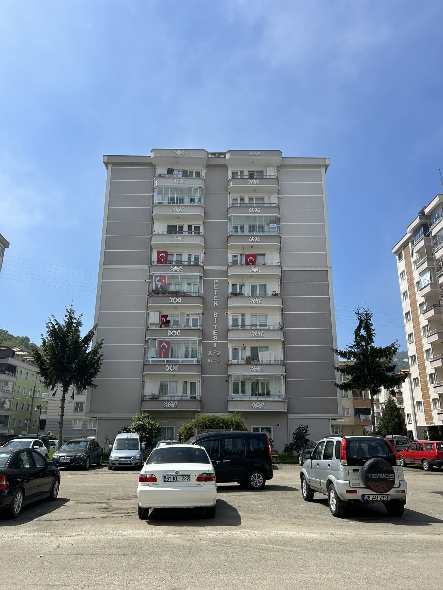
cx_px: 222
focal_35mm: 26
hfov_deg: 53.1
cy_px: 295
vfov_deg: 67.3
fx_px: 444
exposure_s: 1/4444
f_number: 1.5
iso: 50
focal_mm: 5.7
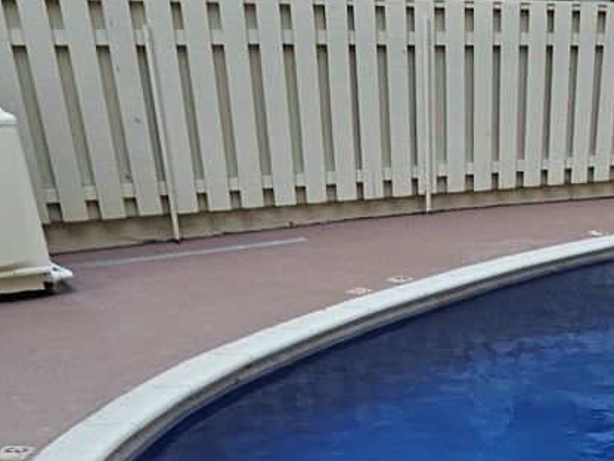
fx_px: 887
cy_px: 692
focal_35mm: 50
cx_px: 521
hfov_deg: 36.4
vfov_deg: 23.4
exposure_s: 1/60
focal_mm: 2.2
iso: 64
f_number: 2.2
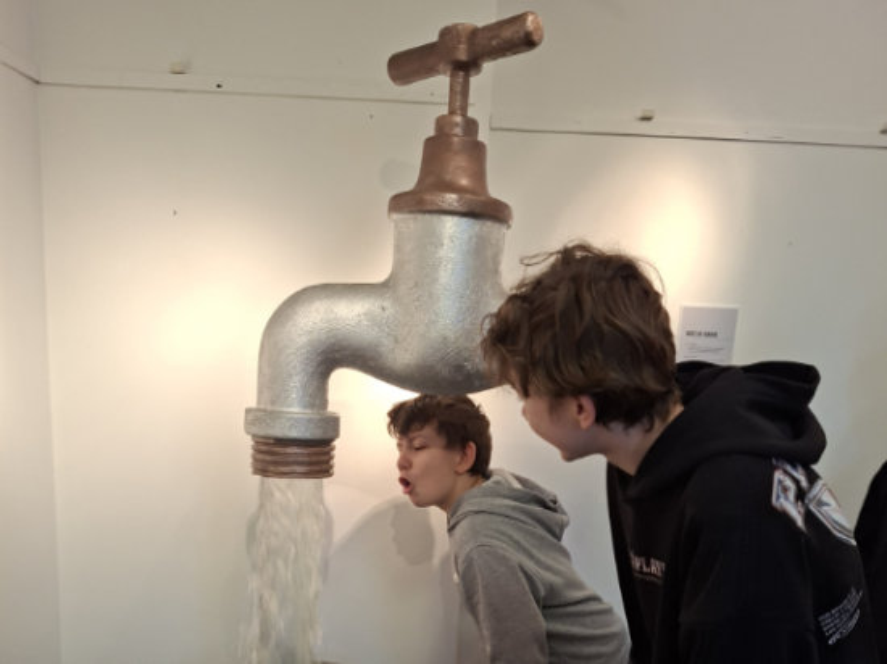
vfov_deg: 58.8
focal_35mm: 23
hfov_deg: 73.9
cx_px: 444
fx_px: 589
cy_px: 332
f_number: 1.8
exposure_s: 1/100
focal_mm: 5.5
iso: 125
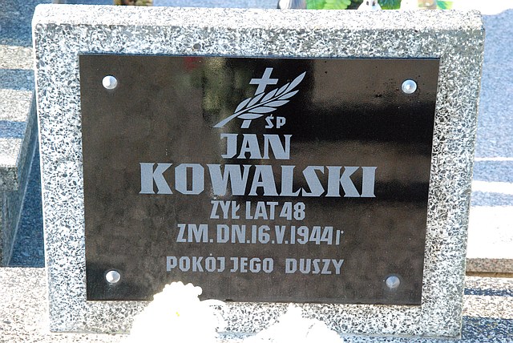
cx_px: 256
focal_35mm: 120
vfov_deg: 11.4
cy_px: 172
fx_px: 1712
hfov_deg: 17.0
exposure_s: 1/160
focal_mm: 80
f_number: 9
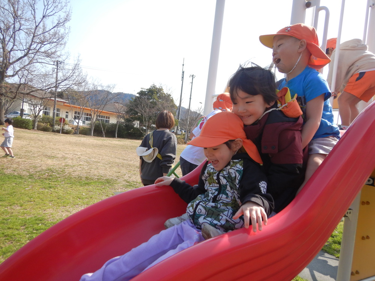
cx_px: 188
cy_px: 140
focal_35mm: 24
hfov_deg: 71.6
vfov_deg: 56.8
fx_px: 260
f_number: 2.8
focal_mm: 4.3
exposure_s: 1/1000
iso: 125
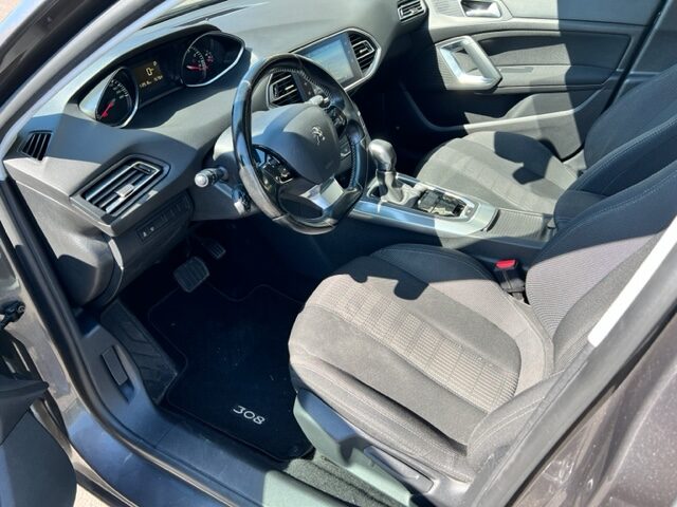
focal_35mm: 26
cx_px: 338
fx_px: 508
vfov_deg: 53.1
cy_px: 254
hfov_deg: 67.3
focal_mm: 5.7
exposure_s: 1/418
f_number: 1.5
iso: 50
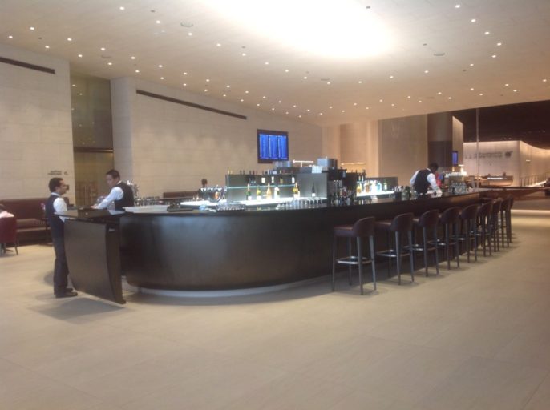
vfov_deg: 40.6
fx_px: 555
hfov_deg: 52.7
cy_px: 205
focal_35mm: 35
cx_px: 275
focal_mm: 4.28
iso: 80
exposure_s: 1/17
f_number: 2.4
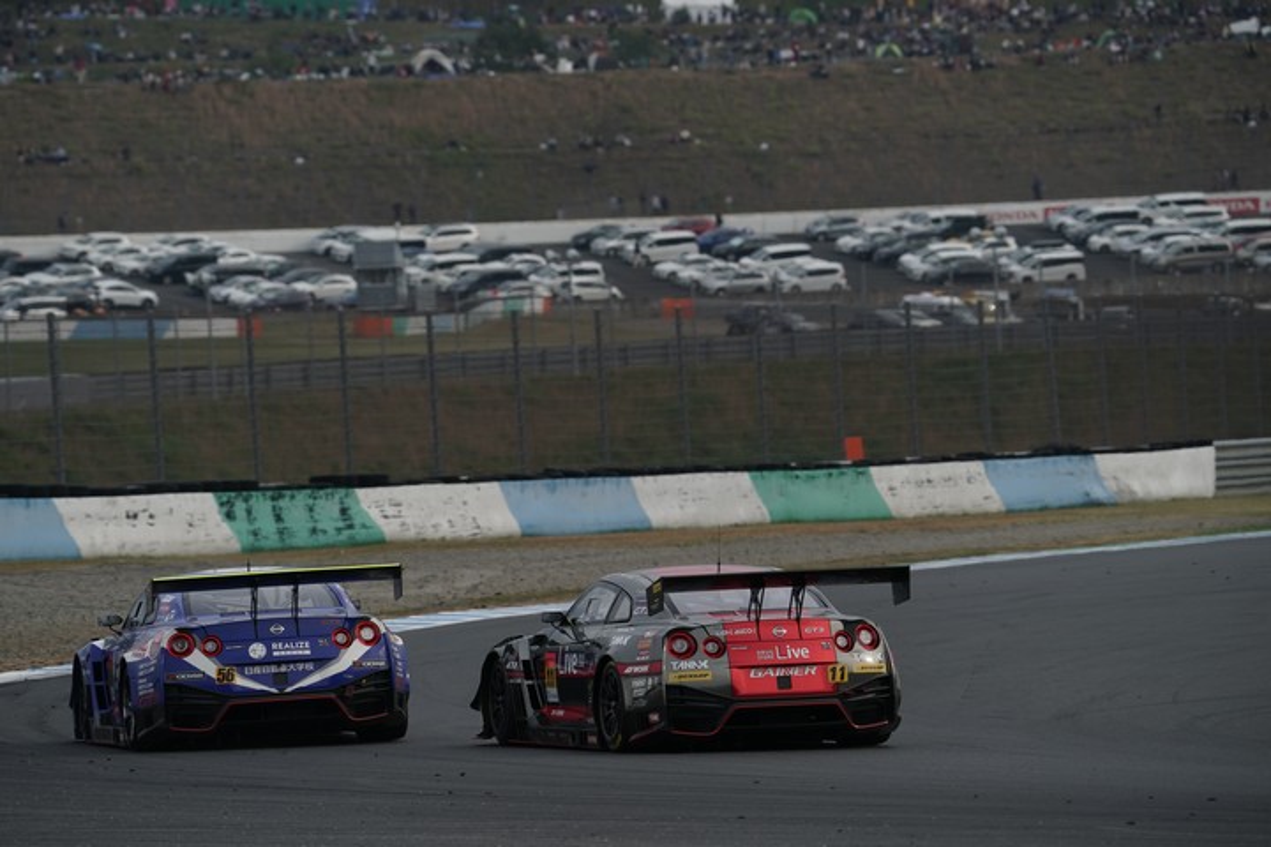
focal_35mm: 391
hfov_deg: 5.3
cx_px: 636
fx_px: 13803
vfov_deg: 3.5
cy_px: 424
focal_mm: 391
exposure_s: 1/800
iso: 400
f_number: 8
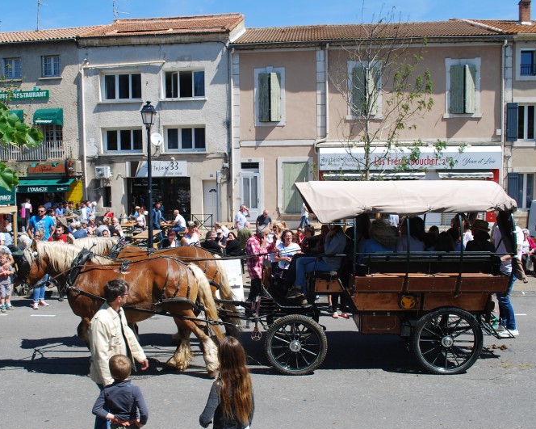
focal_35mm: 34
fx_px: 539
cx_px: 242
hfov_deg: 52.8
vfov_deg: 43.3
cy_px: 216
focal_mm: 20
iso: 100
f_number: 8
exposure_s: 1/250
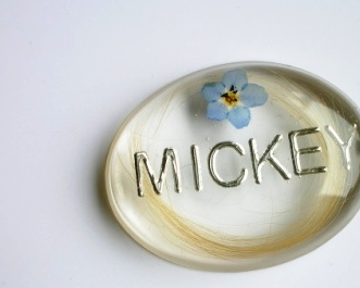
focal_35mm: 87
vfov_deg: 17.7
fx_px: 927
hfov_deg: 21.9
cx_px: 237
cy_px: 171
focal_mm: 11
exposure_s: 1/15.7
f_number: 3.8
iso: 50
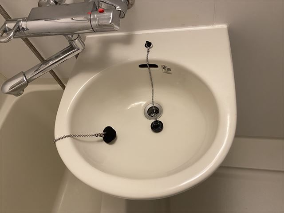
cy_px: 106
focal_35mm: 26
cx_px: 142
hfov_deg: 67.3
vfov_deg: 53.1
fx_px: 213
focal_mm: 4.25
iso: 160
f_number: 1.8
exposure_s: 1/50
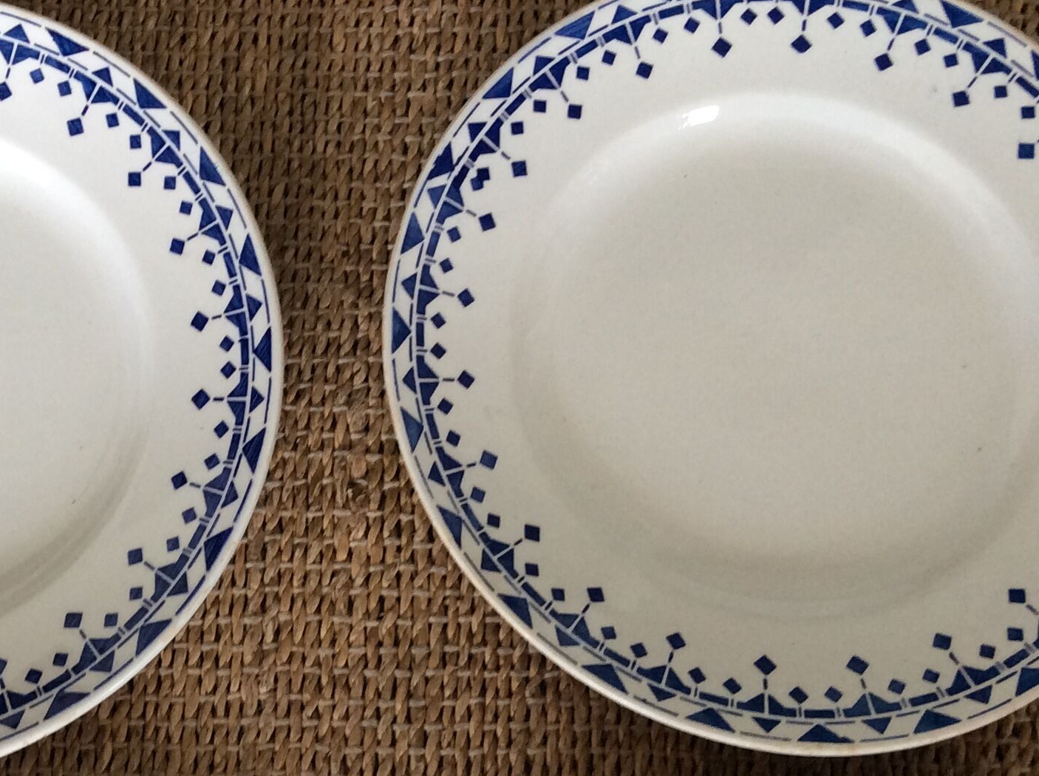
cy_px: 398
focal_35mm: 59
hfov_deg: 32.4
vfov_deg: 24.8
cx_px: 314
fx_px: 1768
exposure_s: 1/25
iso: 64
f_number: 2.4
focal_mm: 3.3
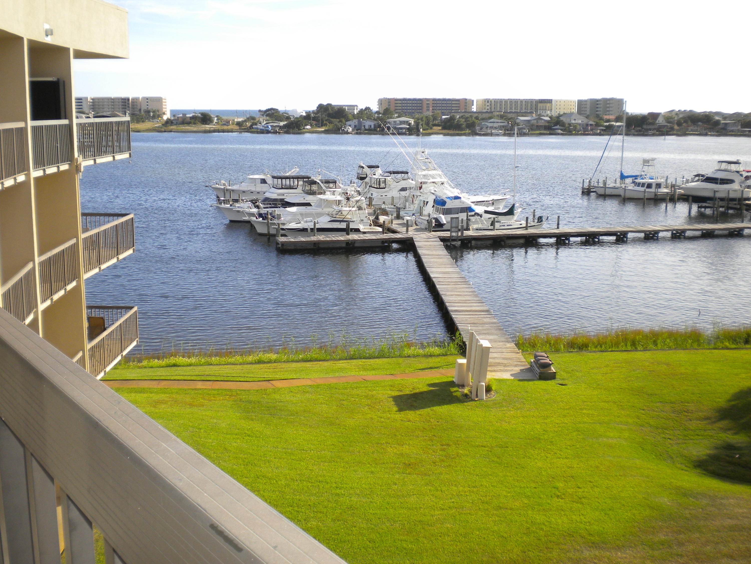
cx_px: 376
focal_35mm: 41
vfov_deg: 35.1
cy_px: 282
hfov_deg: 45.8
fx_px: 890
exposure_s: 1/480
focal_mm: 7.4
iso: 113
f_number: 4.9
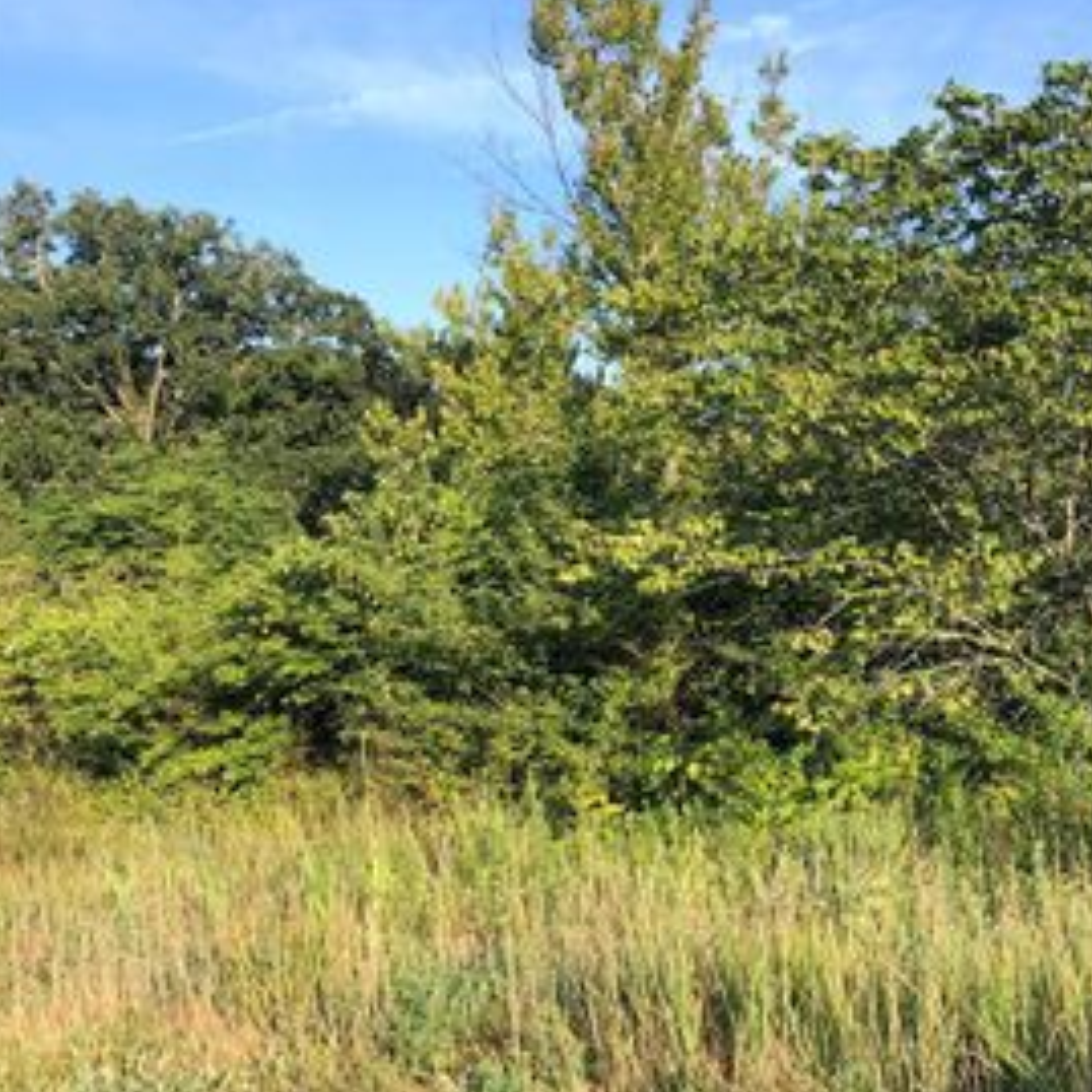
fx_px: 1642
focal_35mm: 46
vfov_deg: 36.5
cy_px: 716
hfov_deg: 34.7
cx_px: 986
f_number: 1.8
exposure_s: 1/545
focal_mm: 3.99
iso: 20
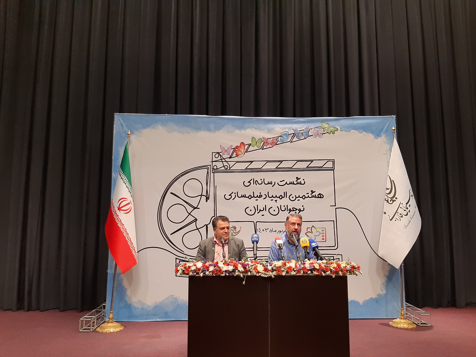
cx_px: 238
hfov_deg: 65.3
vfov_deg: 51.4
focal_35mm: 27
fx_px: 371
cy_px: 178
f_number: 1.7
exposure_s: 1/100
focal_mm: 3.93
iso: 64
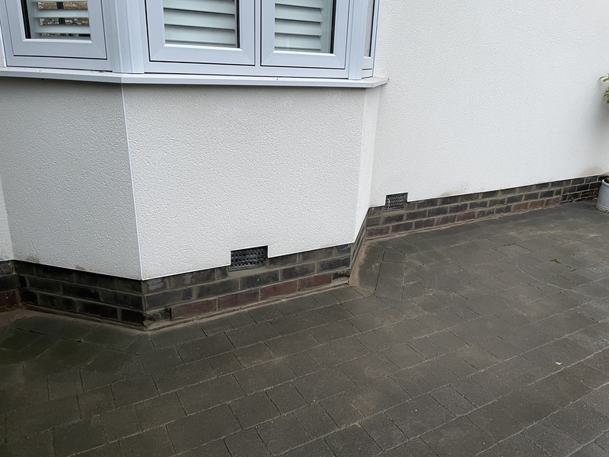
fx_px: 457
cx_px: 304
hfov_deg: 67.3
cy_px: 228
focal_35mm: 26
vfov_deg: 53.1
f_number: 1.6
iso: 320
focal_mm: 4.2
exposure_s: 1/60
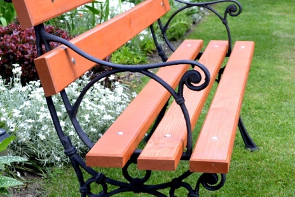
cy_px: 132
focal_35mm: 86
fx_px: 705
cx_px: 217
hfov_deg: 23.4
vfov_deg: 15.9
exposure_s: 1/125
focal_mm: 26
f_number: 5.6
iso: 100
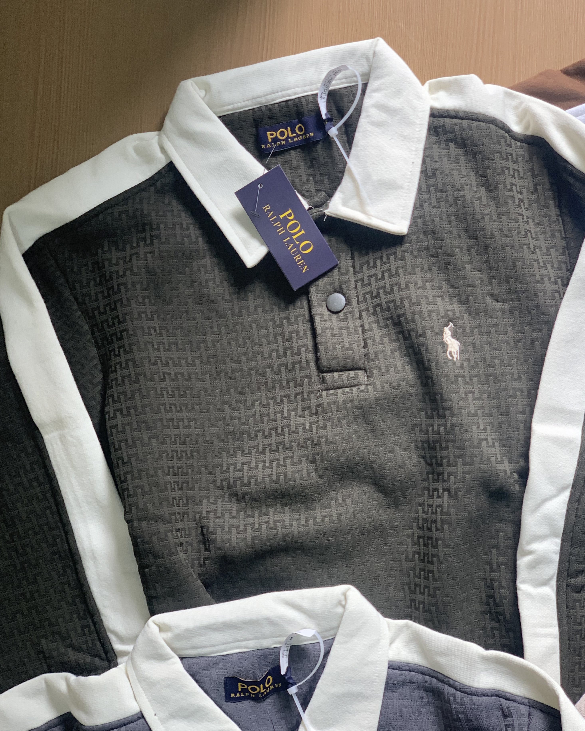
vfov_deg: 33.6
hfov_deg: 27.1
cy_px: 372
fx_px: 1212
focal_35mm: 56
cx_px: 299
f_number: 2.4
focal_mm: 6
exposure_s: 1/100
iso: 50
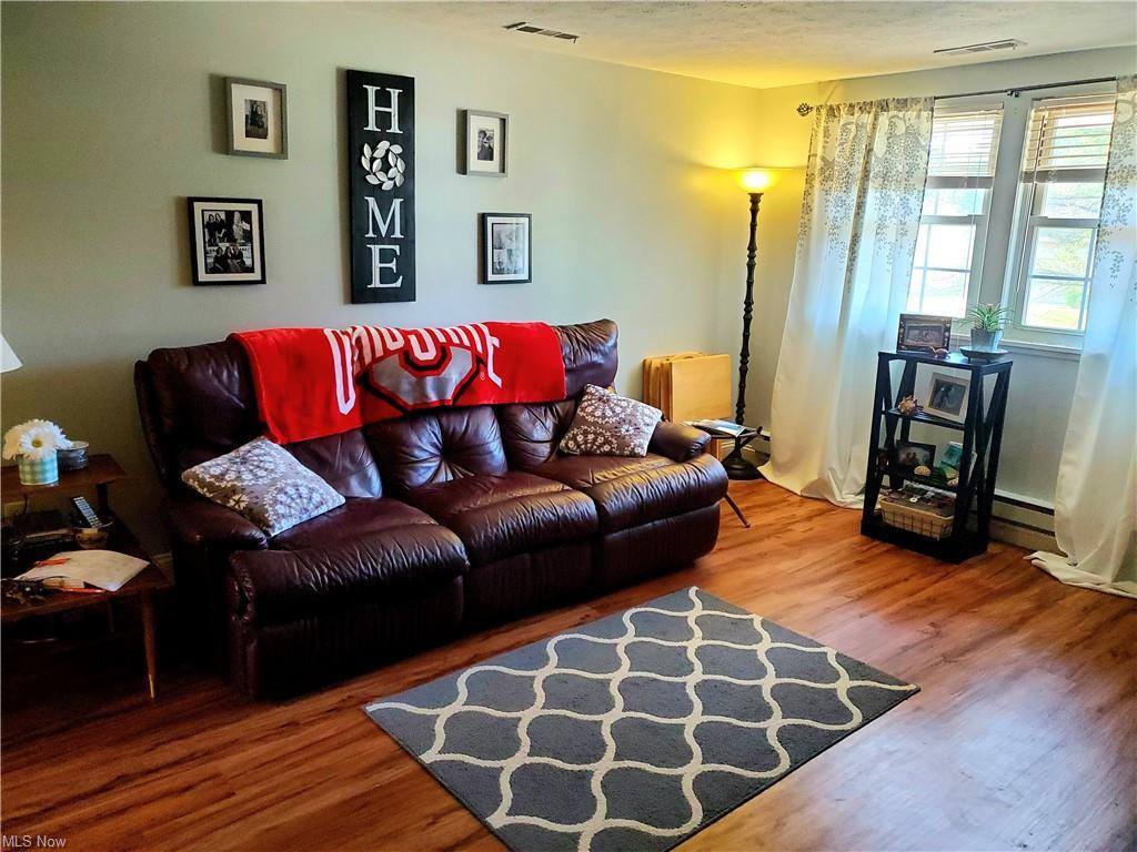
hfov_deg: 67.3
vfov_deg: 53.1
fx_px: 854
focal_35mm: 26
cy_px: 426
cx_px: 568
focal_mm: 4.3
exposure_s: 1/120
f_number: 1.5
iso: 400
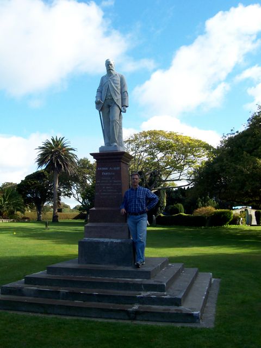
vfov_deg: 50.1
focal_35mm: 37
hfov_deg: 38.7
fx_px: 372
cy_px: 174
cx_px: 130
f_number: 5.6
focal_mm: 5.6
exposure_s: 1/250
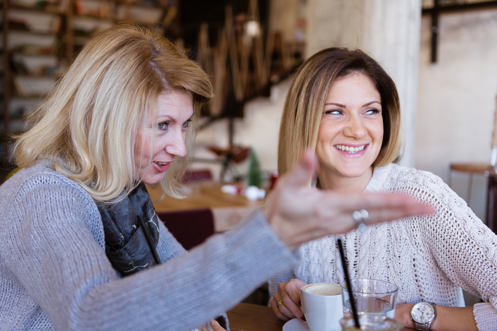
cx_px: 244
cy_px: 163
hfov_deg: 42.7
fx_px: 635
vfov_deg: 29.2
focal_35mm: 46
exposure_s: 1/250
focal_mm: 45
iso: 500
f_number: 2.8
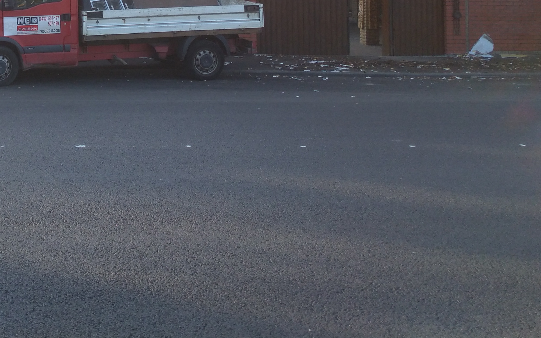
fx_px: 840
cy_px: -77
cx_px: 73
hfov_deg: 34.1
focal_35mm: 57
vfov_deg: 21.1
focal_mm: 3.54
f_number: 2
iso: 100
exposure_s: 1/144
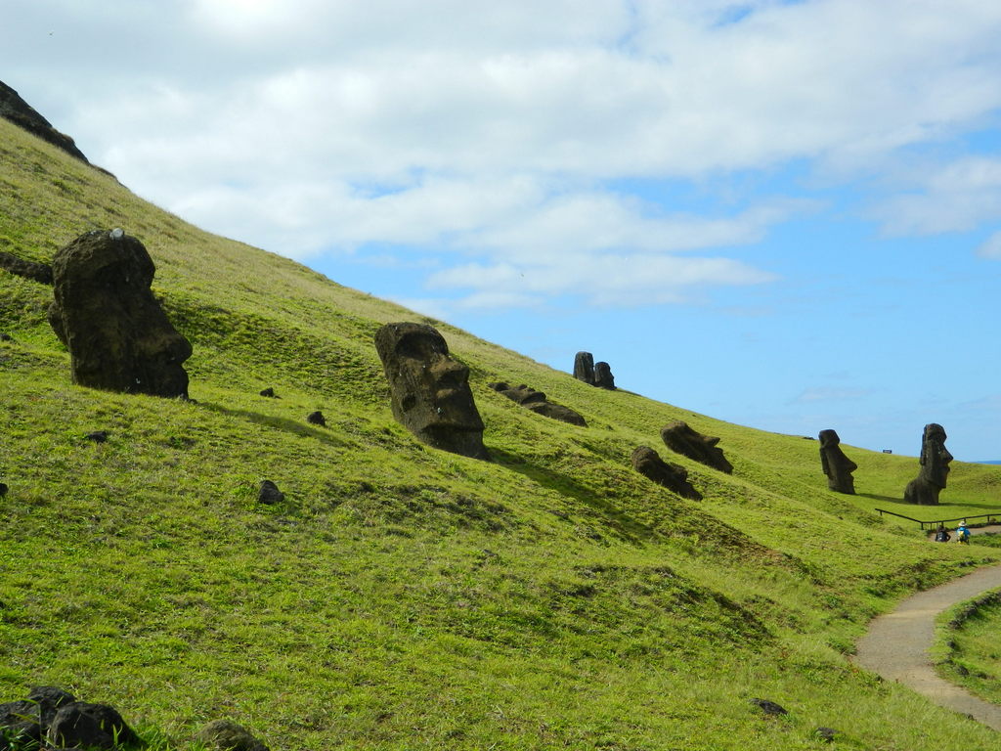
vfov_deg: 25.7
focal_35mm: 57
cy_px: 376
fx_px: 1648
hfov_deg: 33.8
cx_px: 500
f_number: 3.8
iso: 80
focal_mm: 10.2
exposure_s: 1/800
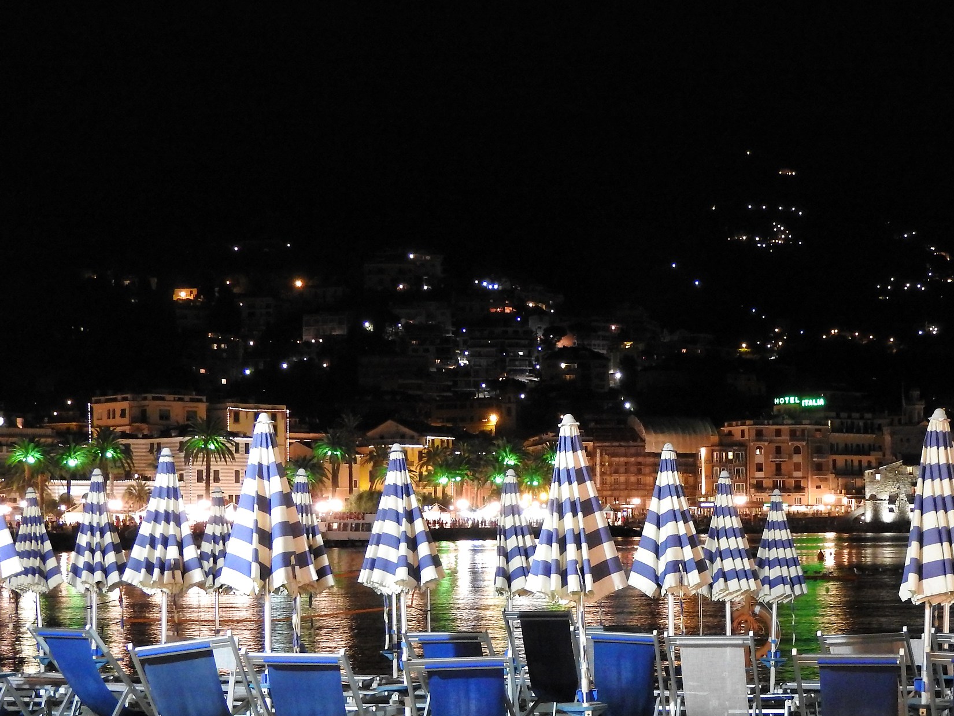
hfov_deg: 24.3
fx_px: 2205
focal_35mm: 80
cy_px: 498
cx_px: 643
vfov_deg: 18.4
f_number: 4
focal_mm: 9.9
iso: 800
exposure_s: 1/5
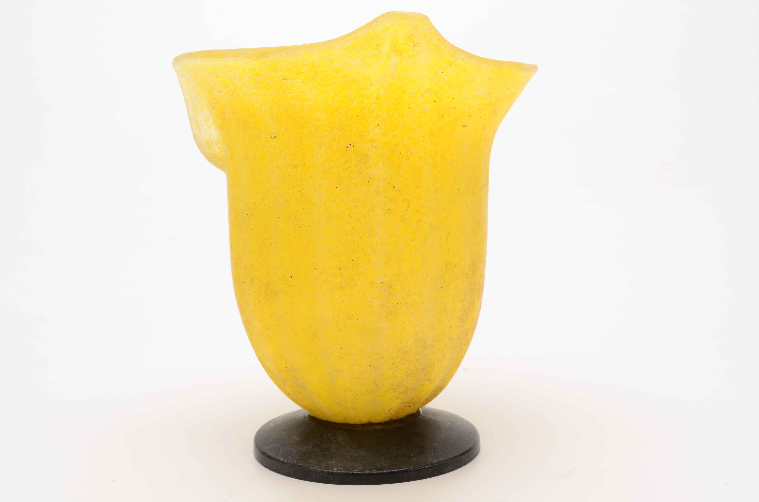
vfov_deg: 23.7
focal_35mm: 57
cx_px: 380
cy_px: 251
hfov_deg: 35.1
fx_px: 1199
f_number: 22
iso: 100
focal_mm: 38
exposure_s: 1/160
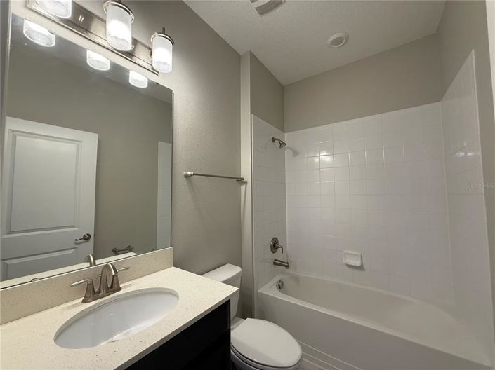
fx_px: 200
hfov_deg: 102.1
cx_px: 248
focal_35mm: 14
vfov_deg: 85.6
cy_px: 185
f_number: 2.2
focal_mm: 2.22
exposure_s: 1/120
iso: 200
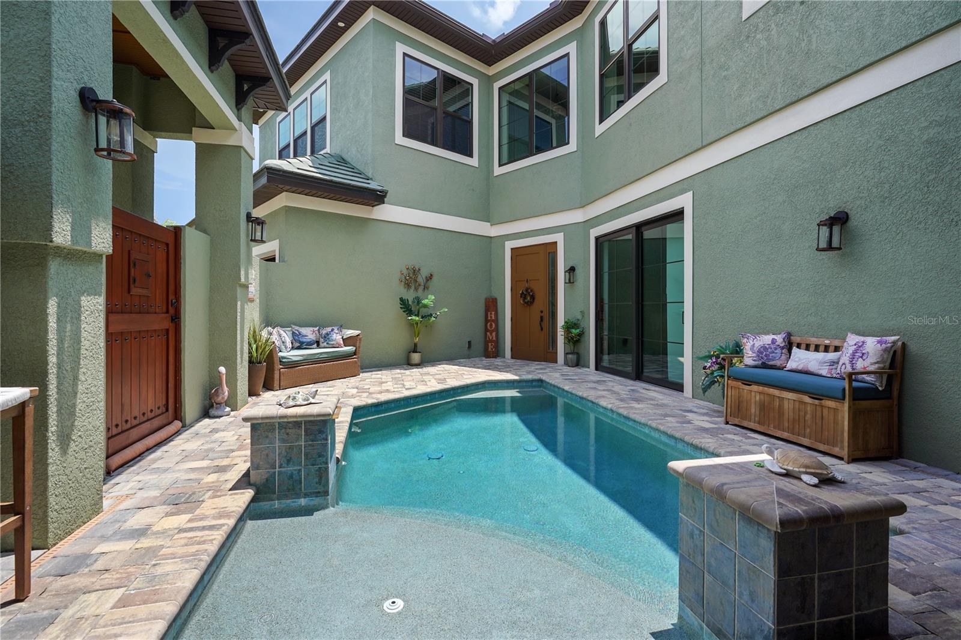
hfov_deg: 96.7
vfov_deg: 73.7
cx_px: 480
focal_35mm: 16
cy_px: 320
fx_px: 427
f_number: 6.3
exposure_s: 1/500
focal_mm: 16
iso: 200
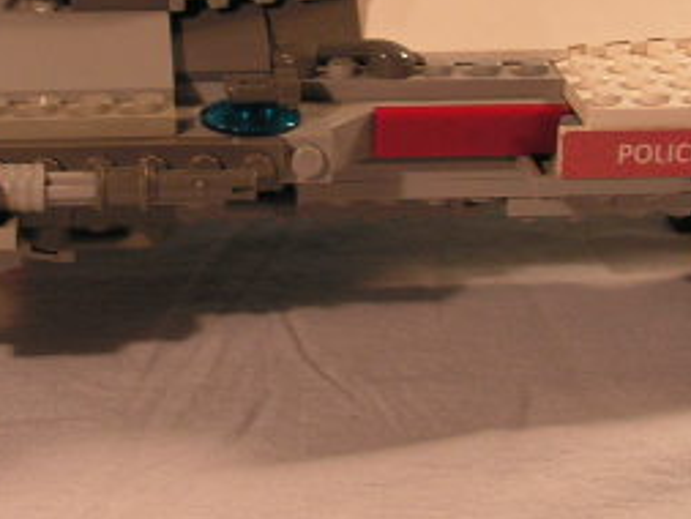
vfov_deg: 16.1
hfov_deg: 21.4
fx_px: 1817
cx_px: 232
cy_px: 109
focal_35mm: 91
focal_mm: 6
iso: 100
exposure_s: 1/40
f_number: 3.2
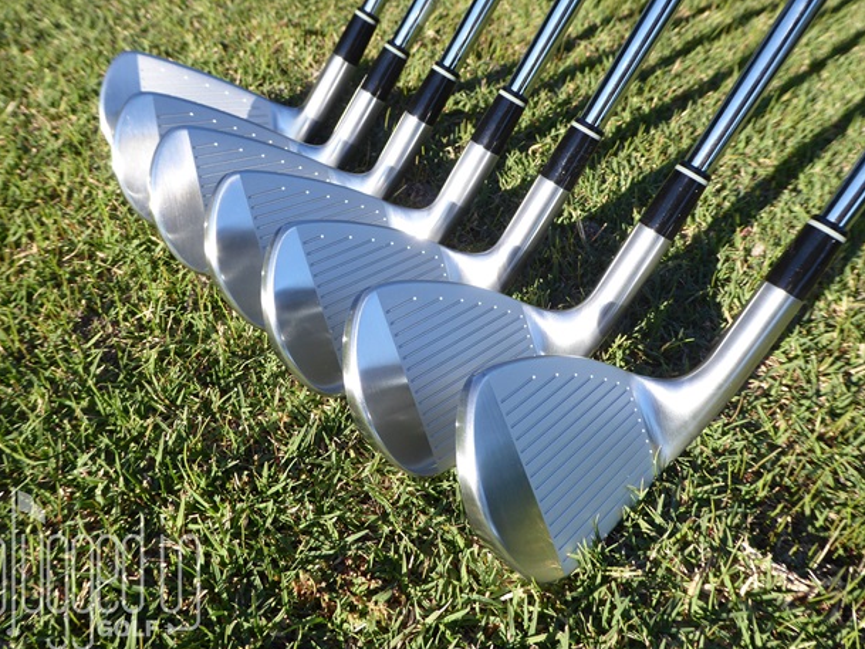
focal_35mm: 30
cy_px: 326
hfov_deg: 59.9
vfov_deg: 46.8
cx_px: 420
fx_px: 750
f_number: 3.5
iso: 80
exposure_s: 1/250
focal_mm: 5
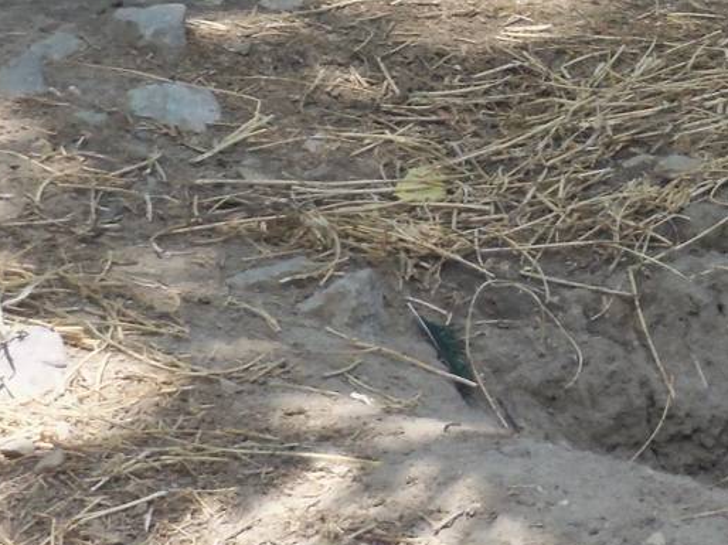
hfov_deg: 4.5
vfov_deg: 3.4
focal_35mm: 436
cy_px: -81
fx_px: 9165
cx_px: 780
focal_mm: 25.3
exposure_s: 1/160
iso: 125
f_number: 5.7
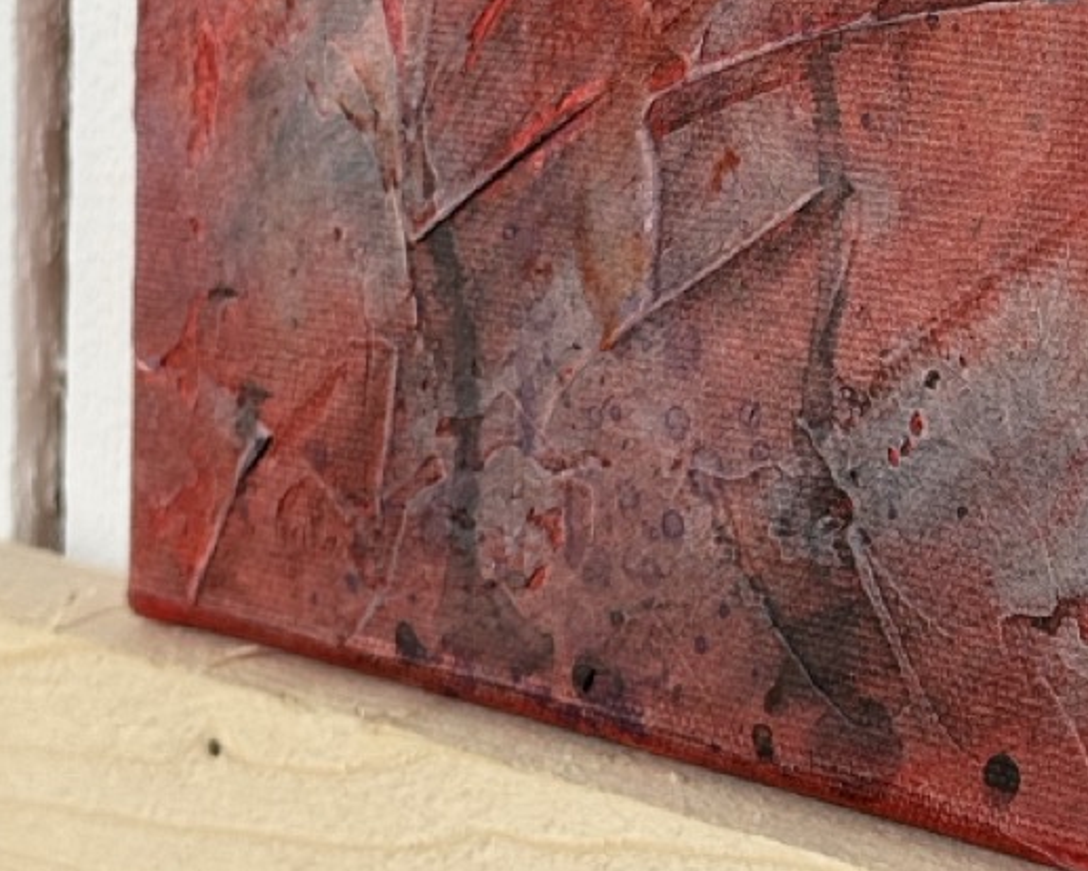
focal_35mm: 116
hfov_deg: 16.5
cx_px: 821
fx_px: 3737
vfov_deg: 13.0
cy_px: -156
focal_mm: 6.76
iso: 64
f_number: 1.78
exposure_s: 1/100
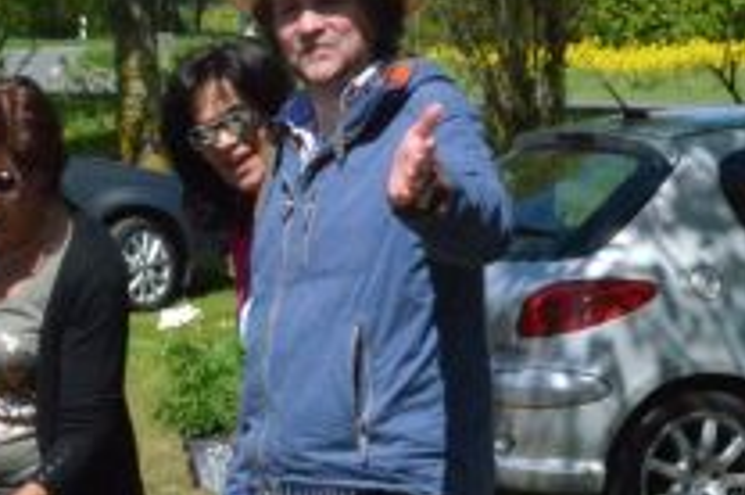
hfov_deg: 11.3
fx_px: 3776
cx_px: 331
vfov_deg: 7.5
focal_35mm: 183
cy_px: 298
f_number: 18
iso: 6400
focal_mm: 35
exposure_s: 1/2500
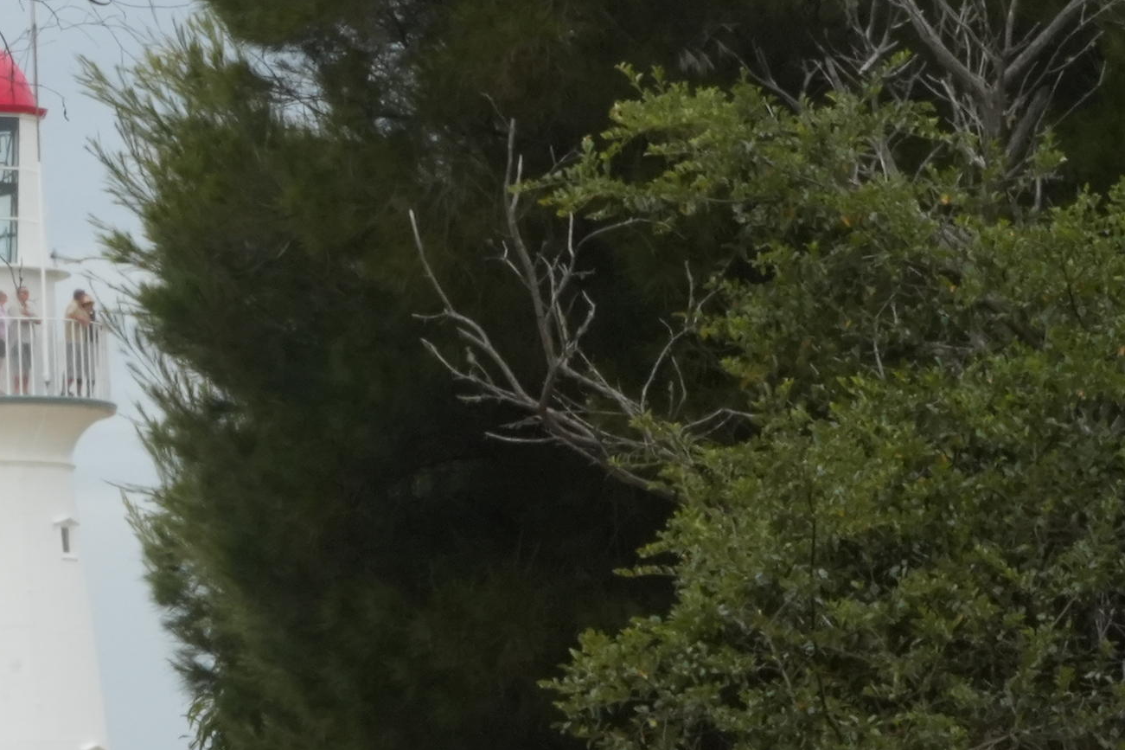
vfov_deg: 5.1
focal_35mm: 269
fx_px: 8405
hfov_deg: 7.5
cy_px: 291
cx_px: -642
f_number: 29
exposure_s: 1/100
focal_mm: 70
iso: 1600
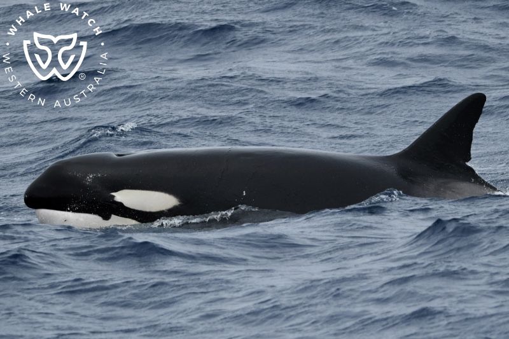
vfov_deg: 5.7
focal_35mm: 240
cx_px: 254
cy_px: 170
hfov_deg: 8.6
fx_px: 3392
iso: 900
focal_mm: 240
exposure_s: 1/8000
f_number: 5.6
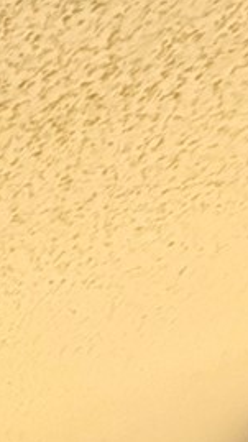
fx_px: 1276
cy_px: 1121
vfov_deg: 13.3
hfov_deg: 5.7
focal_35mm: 109
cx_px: -1135
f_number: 2.2
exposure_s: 1/60
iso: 1250
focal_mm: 2.22
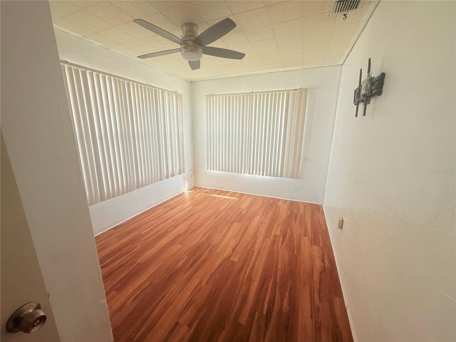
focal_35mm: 14
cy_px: 171
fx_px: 184
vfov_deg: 85.7
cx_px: 228
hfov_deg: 102.1
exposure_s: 1/99
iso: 64
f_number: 2.2
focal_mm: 2.22
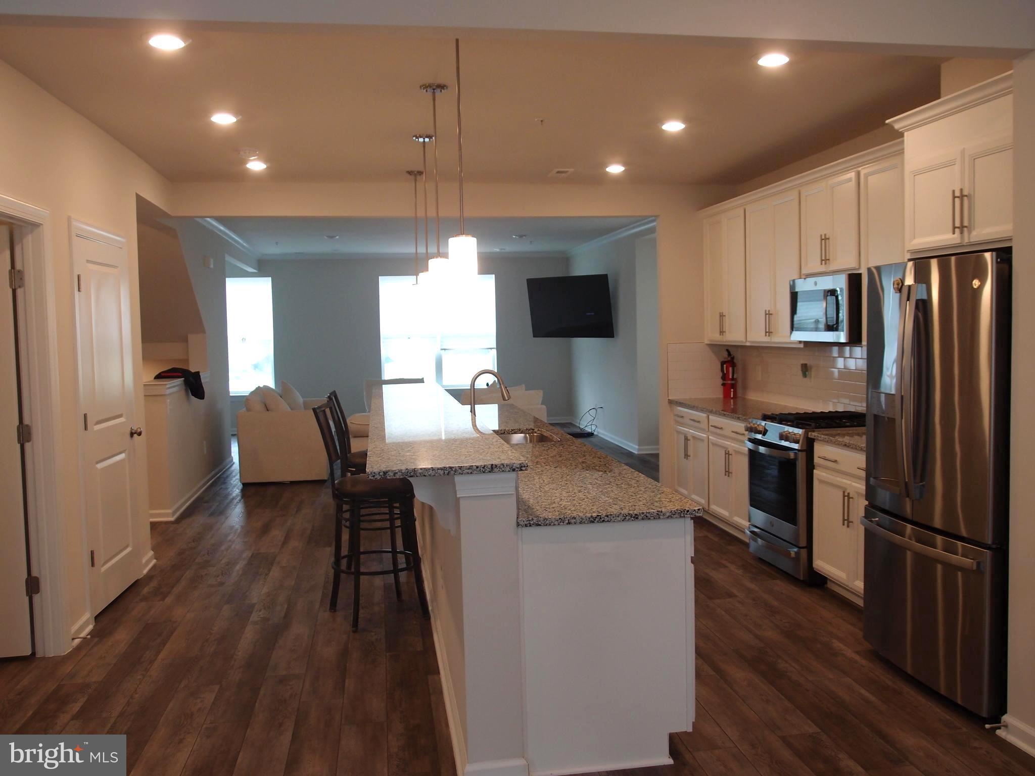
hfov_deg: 60.0
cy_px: 388
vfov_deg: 46.8
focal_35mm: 30
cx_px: 518
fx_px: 897
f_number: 2
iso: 100
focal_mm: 6.48
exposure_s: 1/60
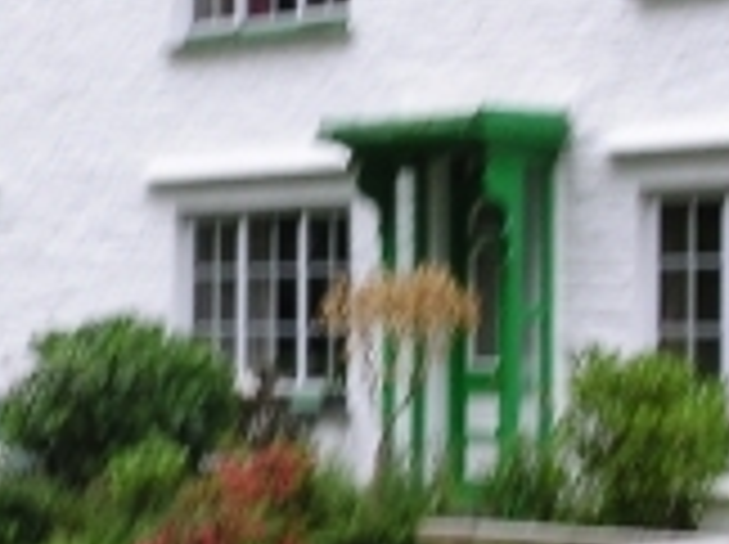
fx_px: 2965
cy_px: 366
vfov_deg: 10.5
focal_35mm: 141
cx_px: 86
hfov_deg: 13.9
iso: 100
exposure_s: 1/90
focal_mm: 7.8
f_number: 5.6
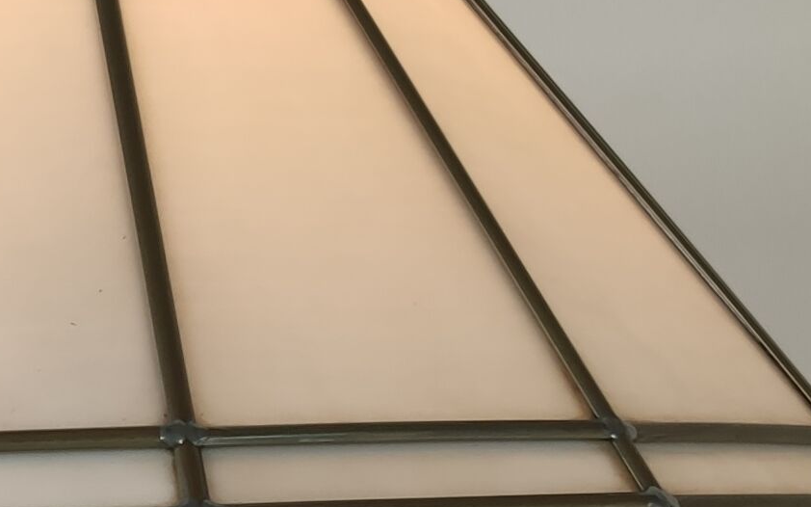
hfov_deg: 15.6
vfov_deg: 9.6
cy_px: 878
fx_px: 2895
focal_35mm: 131
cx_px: -28
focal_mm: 4.75
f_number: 1.75
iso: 112
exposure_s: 1/100
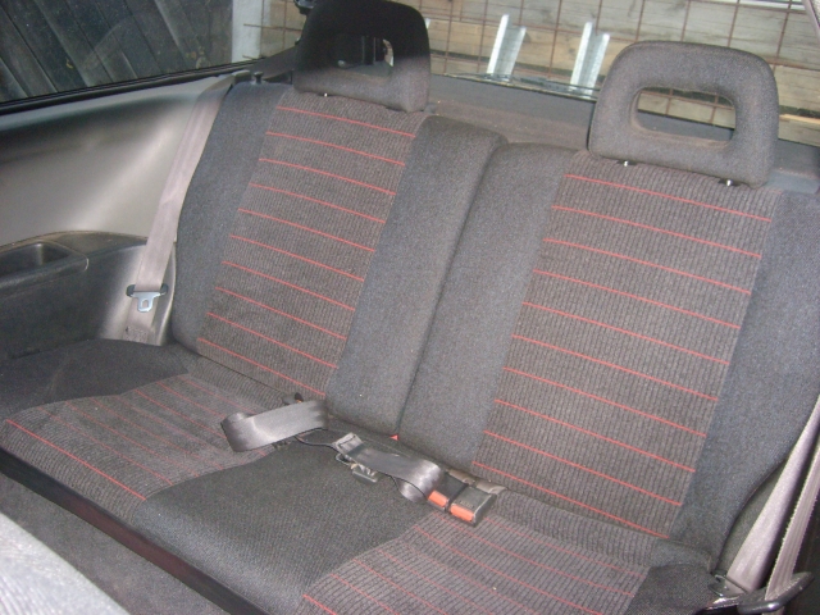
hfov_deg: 52.6
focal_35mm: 35
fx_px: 829
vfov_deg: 40.7
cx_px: 410
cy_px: 308
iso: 235
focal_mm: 5.8
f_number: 2.8
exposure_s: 1/45
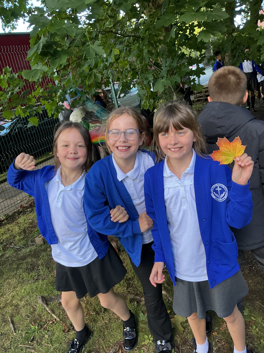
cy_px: 176
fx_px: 295
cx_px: 132
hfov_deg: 48.2
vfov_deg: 61.7
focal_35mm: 29
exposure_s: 1/120
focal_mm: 3
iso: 32
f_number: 1.8
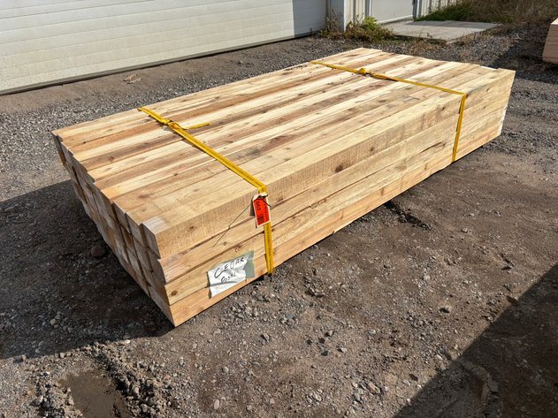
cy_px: 209
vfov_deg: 53.0
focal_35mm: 26
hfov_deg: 67.3
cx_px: 279
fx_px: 419
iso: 50
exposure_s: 1/6329
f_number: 1.6
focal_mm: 5.96
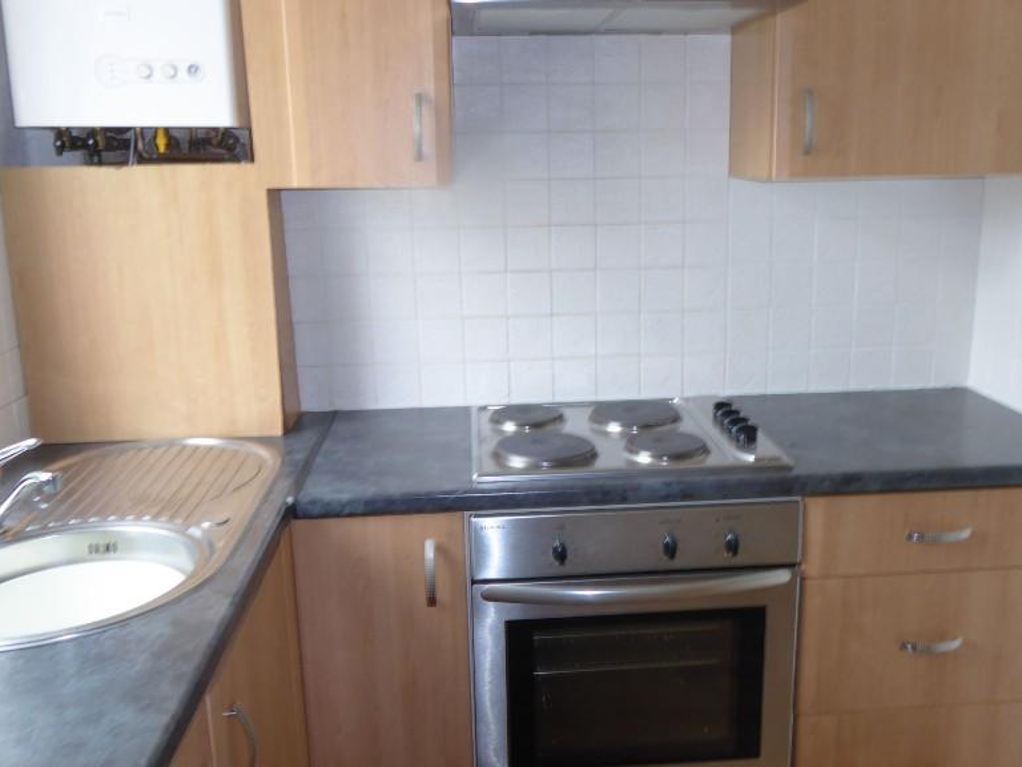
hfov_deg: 56.7
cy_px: 384
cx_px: 552
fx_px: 945
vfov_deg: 44.2
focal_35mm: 32
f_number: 3.3
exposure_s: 1/40
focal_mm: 4.3
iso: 100
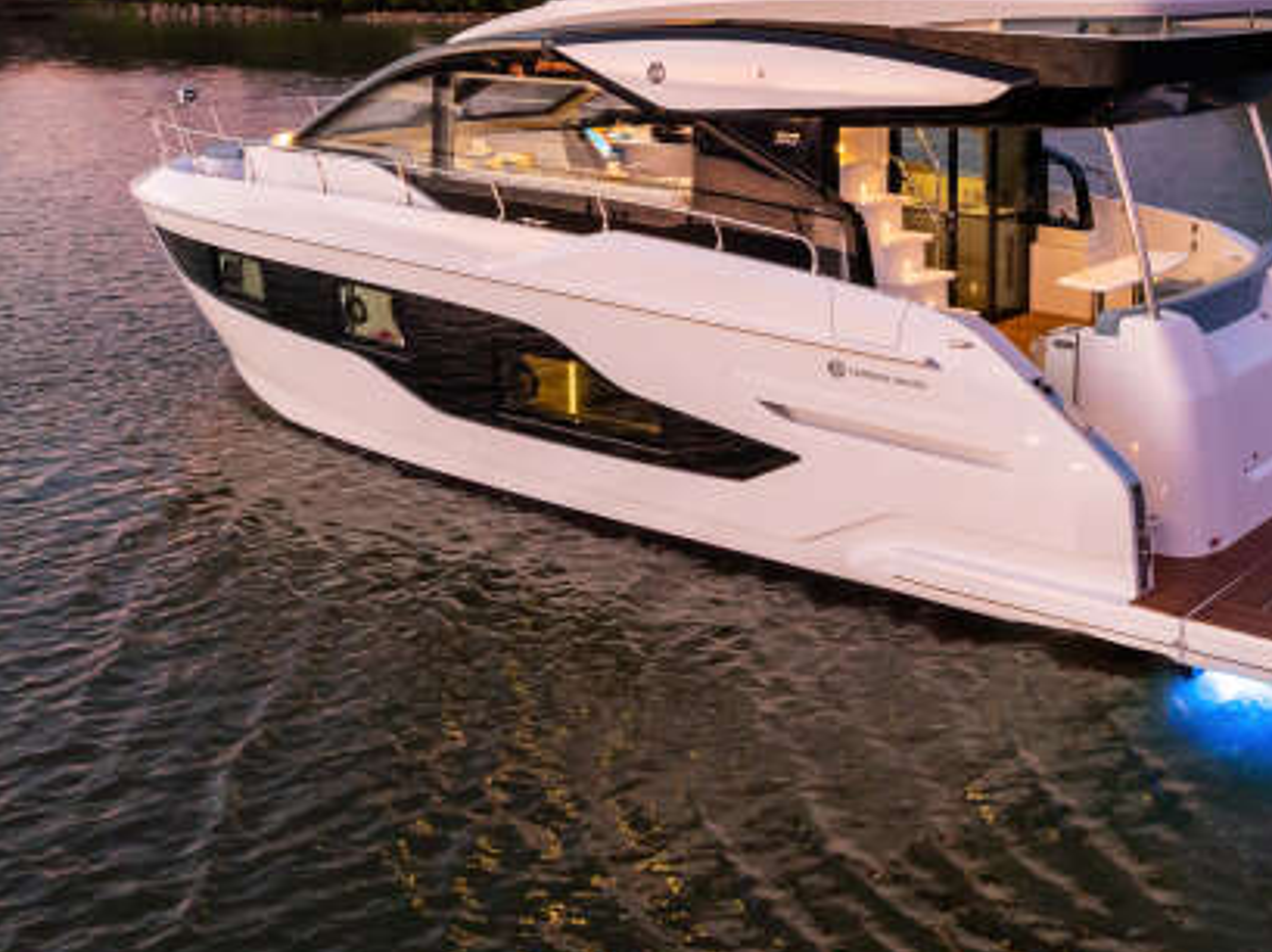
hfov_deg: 39.9
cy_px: 115
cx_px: 866
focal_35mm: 47
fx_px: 1726
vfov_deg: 29.7
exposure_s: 1/80
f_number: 3.5
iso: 400
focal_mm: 12.29
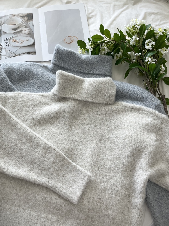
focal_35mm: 26
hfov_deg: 53.1
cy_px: 113
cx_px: 84
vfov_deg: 67.3
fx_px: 169
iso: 50
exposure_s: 1/121
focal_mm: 5.1
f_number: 1.6
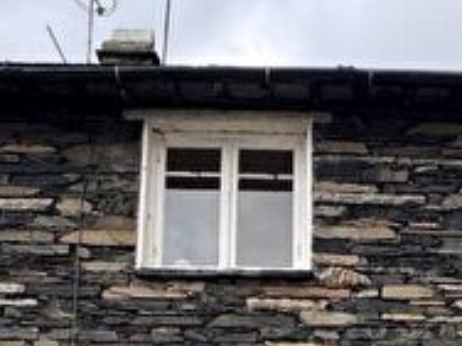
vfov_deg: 22.7
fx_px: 694
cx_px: 337
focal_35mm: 52
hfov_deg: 36.1
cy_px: 524
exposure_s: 1/158
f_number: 2.2
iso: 40
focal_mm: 2.22
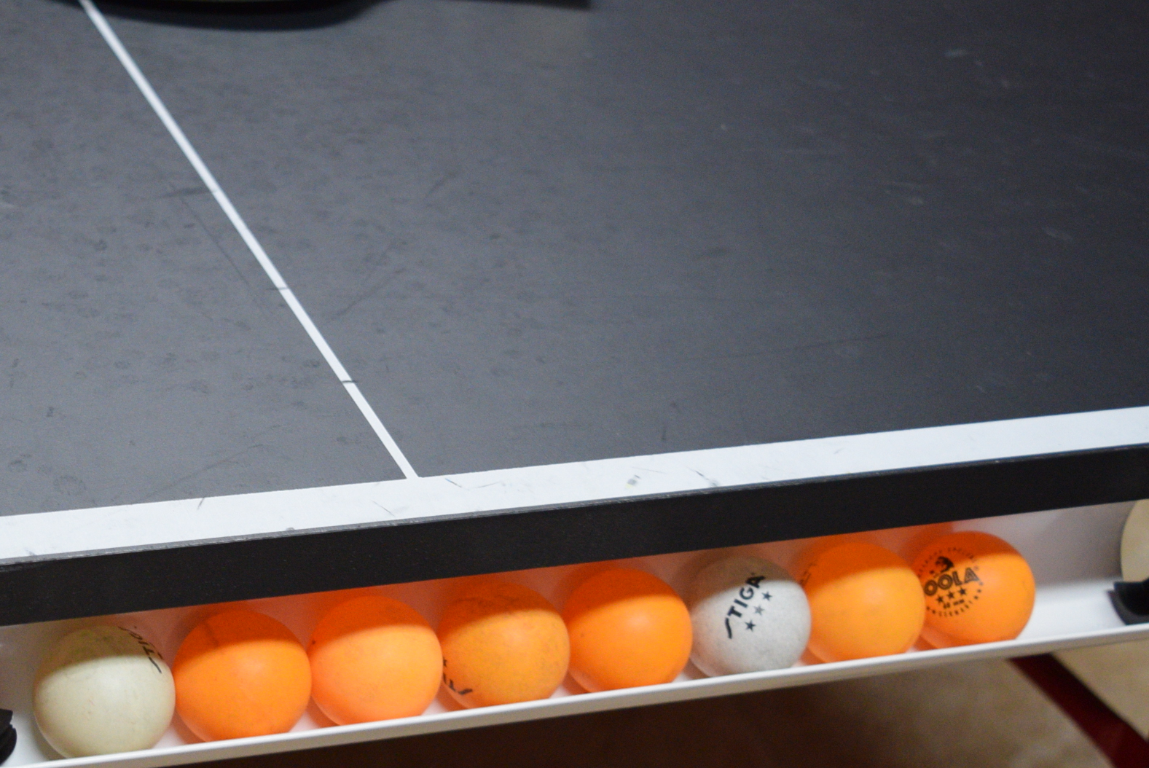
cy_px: 525
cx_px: 285
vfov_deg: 18.4
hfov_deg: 27.0
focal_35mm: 74
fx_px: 2363
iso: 1600
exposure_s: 1/60
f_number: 4
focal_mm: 26
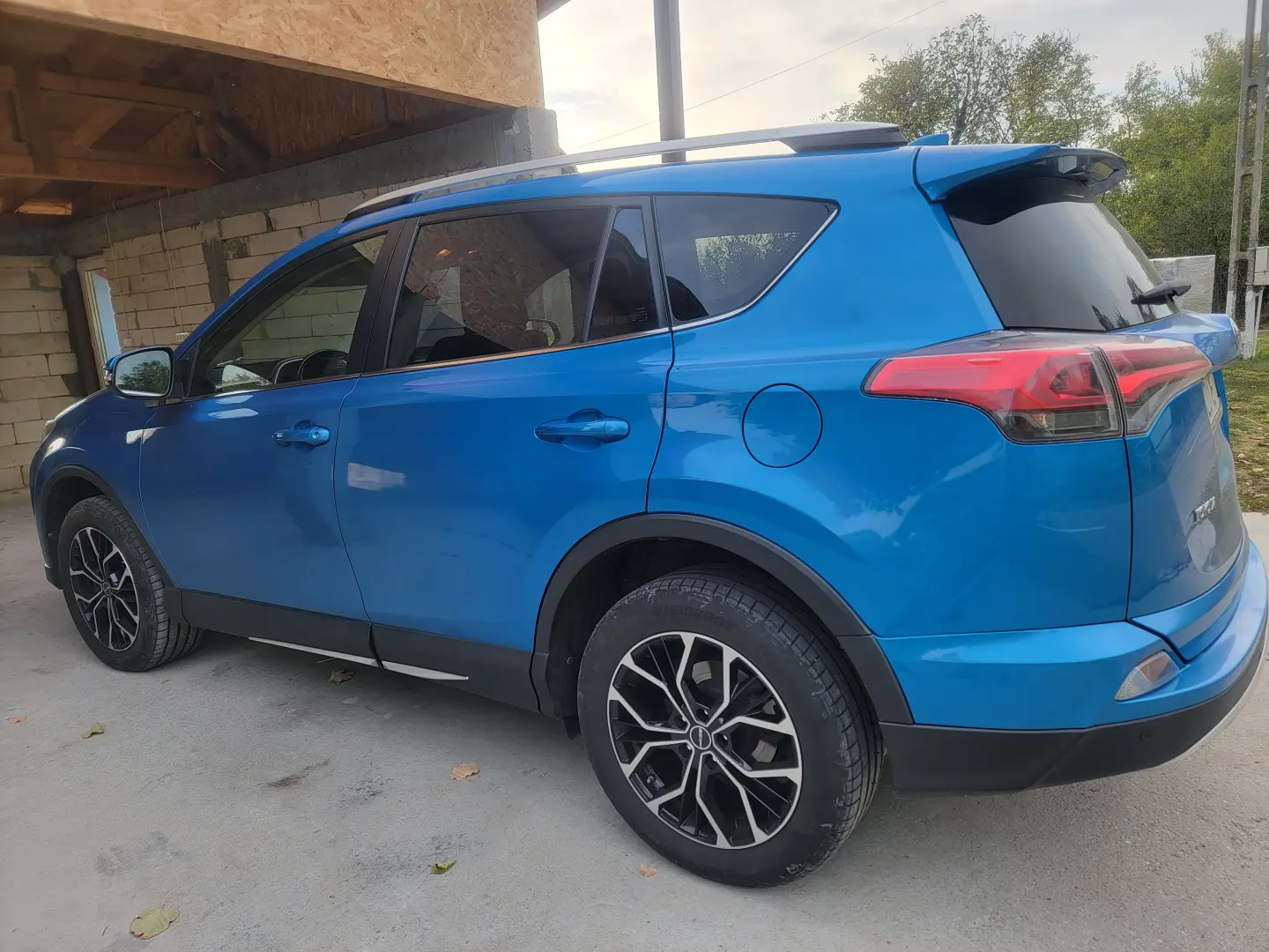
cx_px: 634
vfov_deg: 56.8
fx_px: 880
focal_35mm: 24
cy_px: 476
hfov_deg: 71.6
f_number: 1.8
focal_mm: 6.7
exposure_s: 1/120
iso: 16
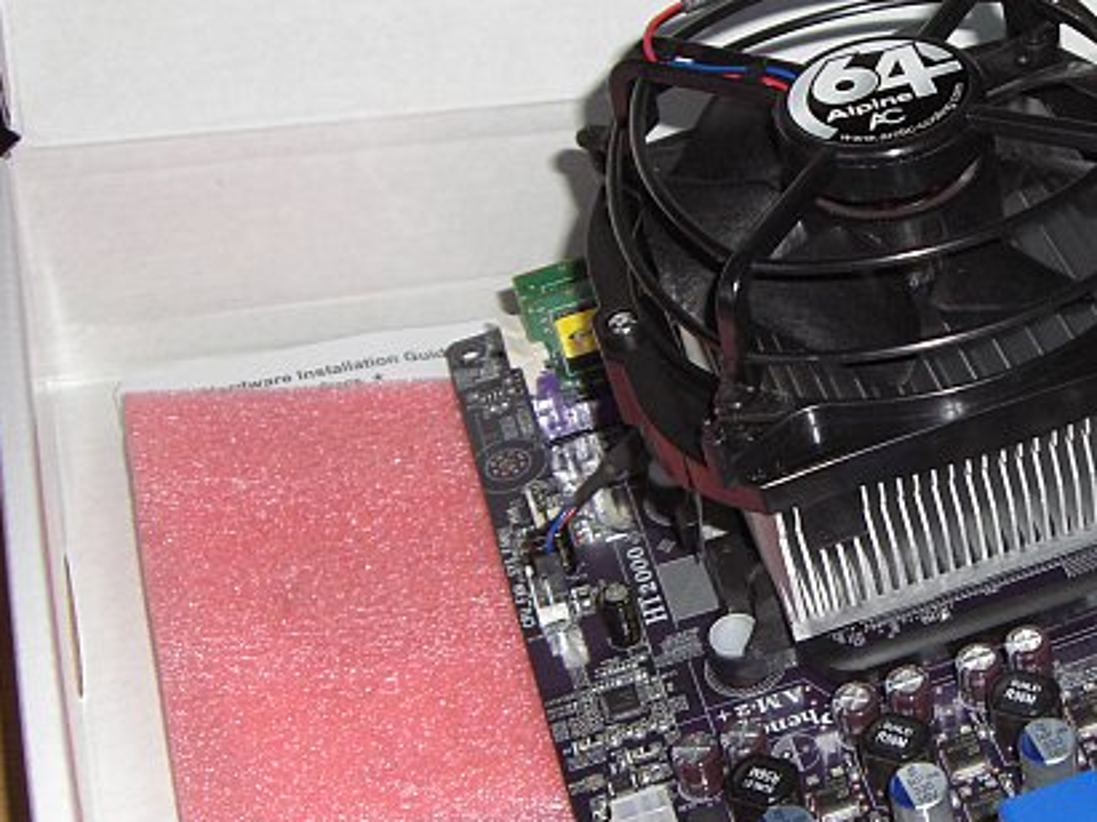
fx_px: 2344
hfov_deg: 25.4
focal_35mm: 74
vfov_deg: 19.9
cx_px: 1022
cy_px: 371
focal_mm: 6.2
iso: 100
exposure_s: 1/60
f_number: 2.7
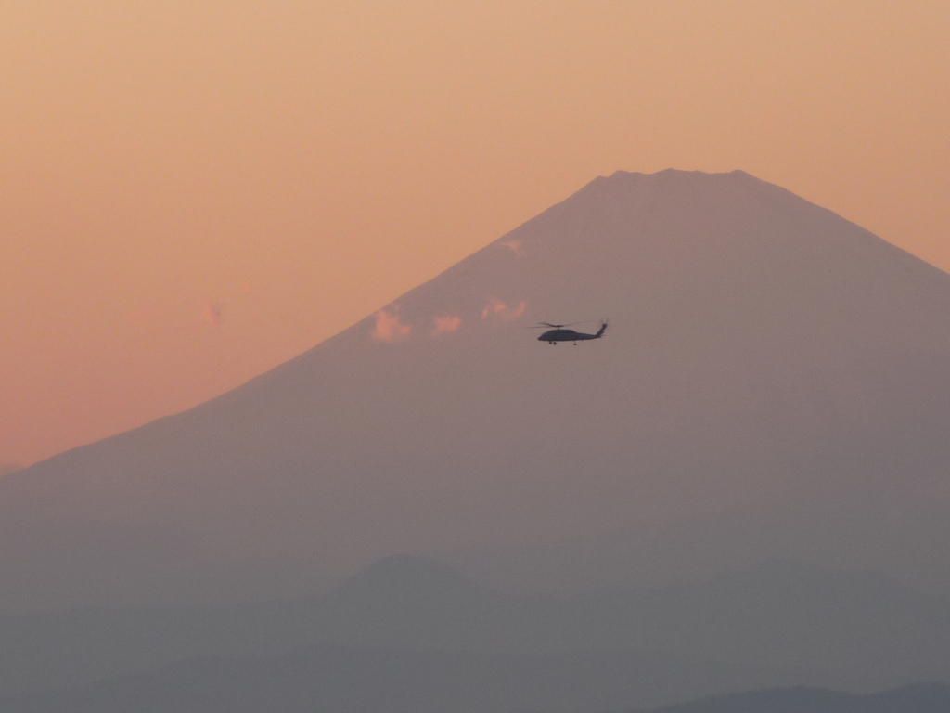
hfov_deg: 4.5
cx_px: 475
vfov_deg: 3.4
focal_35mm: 443
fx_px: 12158
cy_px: 356
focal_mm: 45.4
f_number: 4.9
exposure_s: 1/80
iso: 100
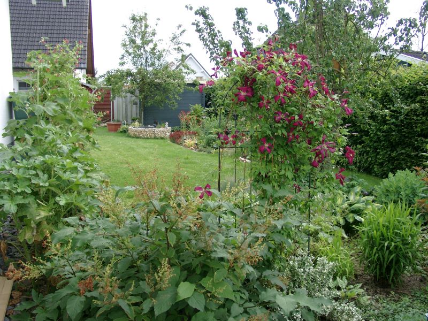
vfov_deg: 41.8
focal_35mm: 34
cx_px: 214
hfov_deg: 54.0
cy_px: 160
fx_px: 420
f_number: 2
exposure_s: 1/614
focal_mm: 7.13
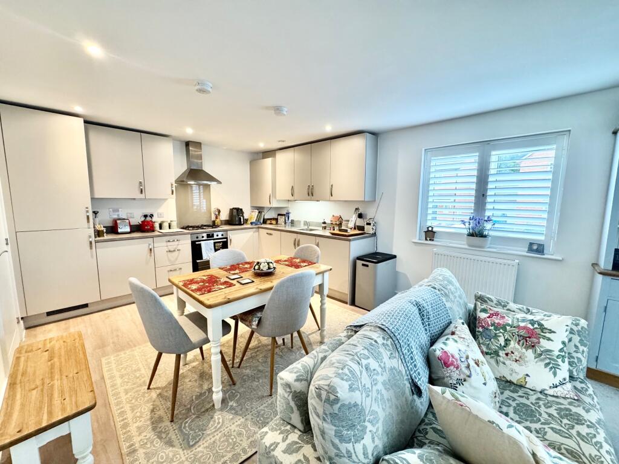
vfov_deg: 85.7
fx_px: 250
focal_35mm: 14
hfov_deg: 102.1
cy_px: 232
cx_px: 310
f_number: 2.2
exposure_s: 1/100
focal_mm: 2.22
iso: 320
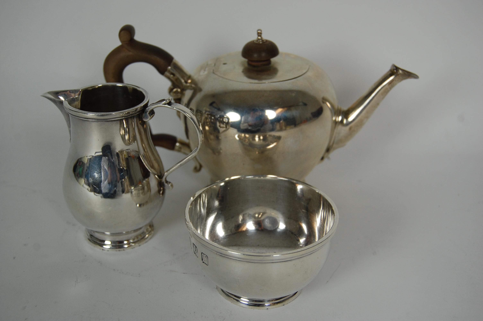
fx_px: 684
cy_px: 160
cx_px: 242
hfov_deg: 38.9
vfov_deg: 26.4
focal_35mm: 51
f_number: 5.6
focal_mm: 34
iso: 280
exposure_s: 1/125
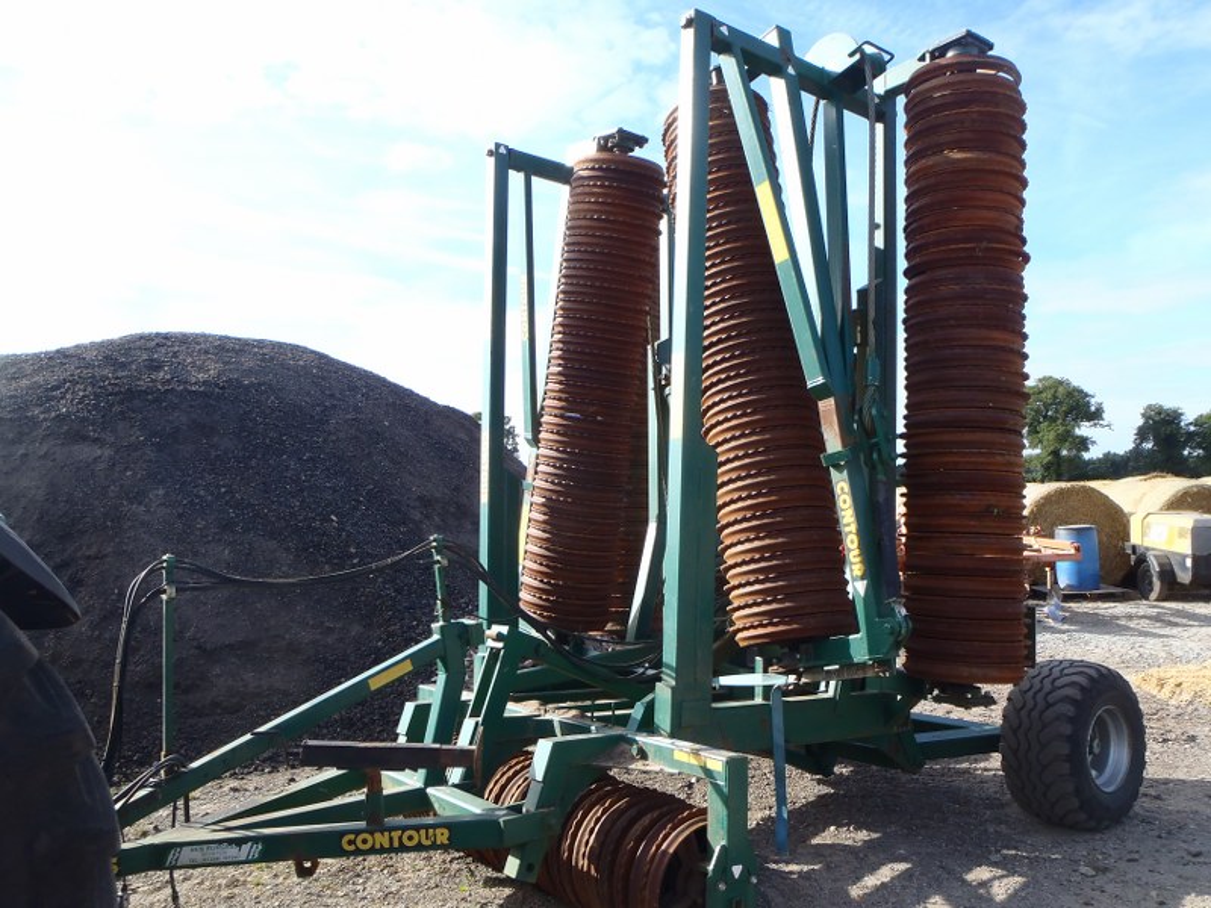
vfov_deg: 49.7
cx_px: 606
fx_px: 980
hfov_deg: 63.4
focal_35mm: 28
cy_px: 454
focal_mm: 5
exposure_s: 1/200
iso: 80
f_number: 4.5
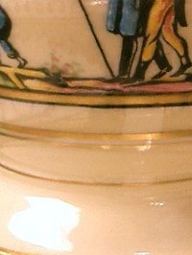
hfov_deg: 6.7
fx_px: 1632
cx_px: 140
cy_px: 15
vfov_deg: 8.9
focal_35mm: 221
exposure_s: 1/50
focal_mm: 8.2
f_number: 3.1
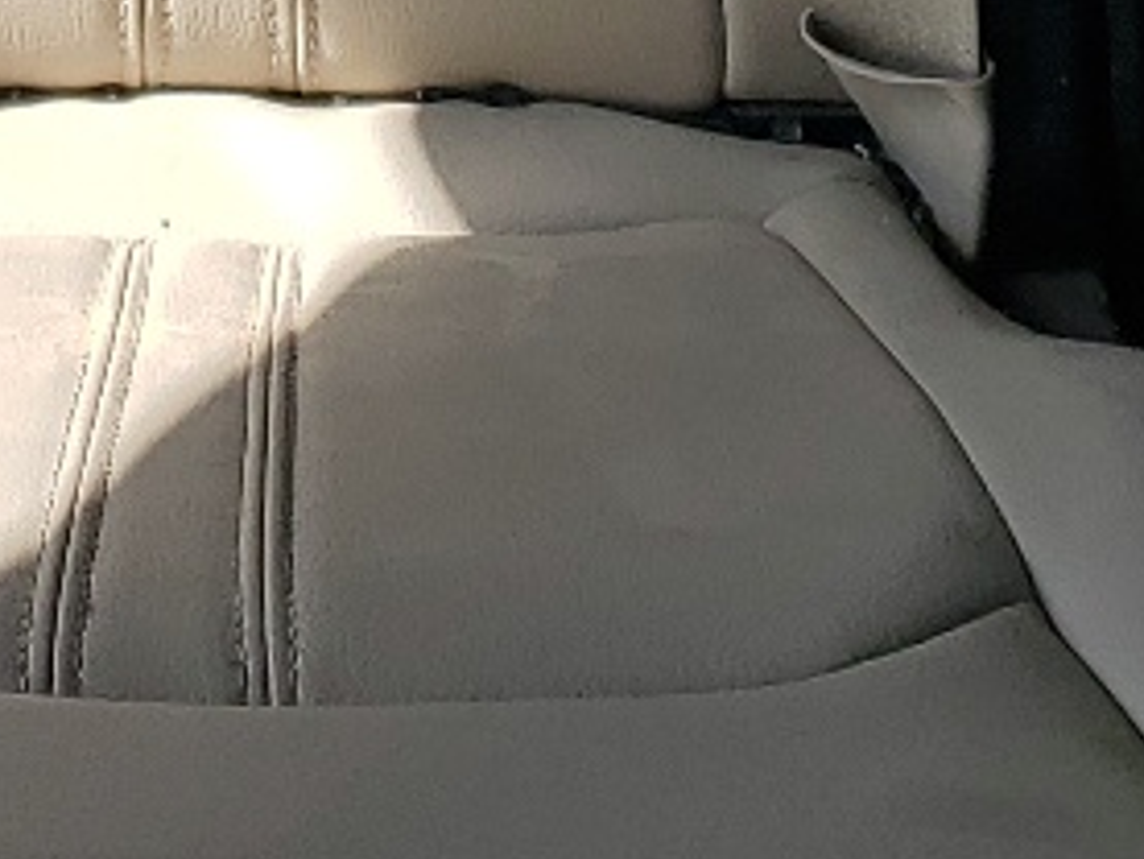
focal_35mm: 150
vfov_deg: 8.9
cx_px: 248
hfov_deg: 13.1
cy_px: -1272
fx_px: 4959
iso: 50
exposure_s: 1/769
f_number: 1.5
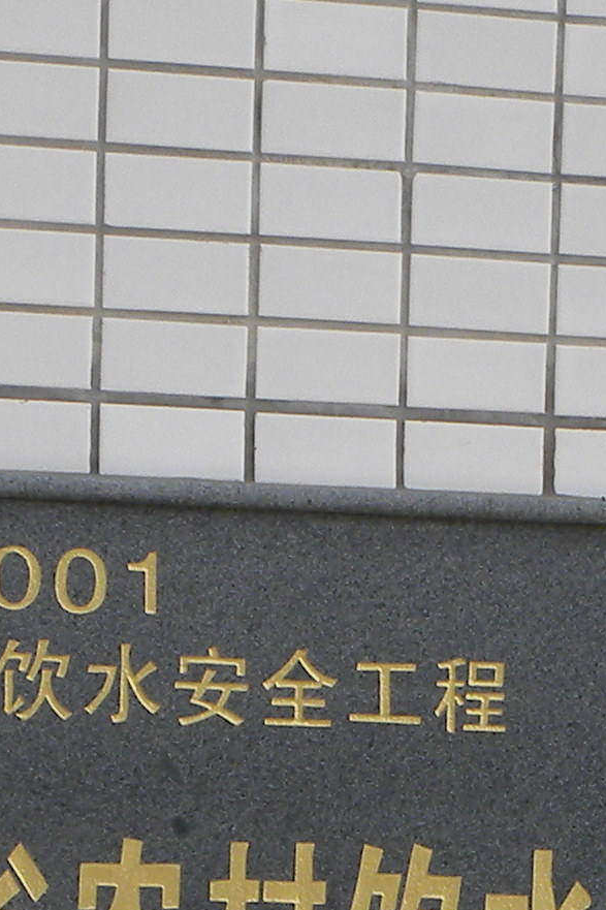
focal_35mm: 274
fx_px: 6921
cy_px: 888
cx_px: 576
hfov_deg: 5.0
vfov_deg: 7.5
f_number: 5
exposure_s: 1/224
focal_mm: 10.3
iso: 64
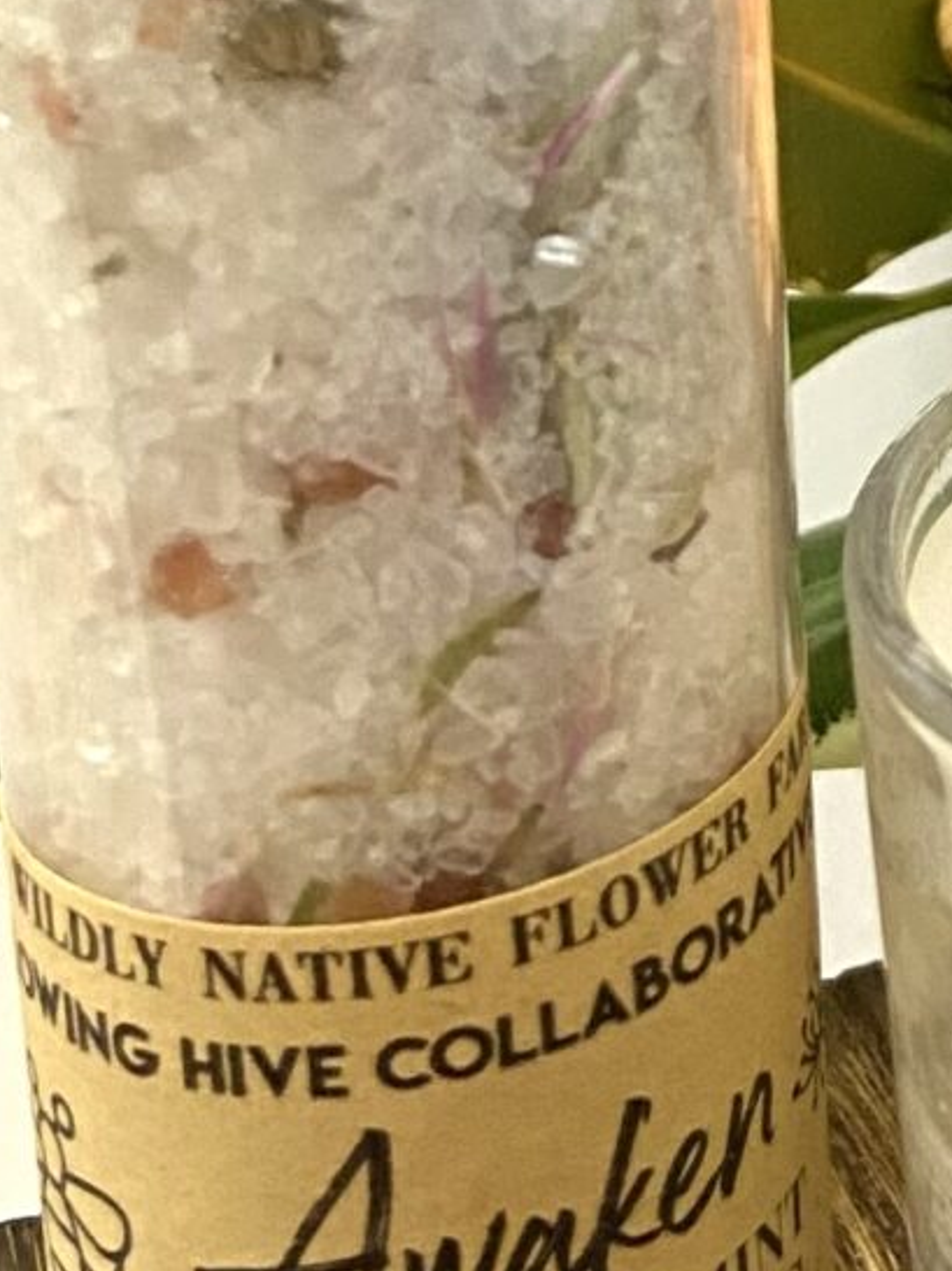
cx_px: 1639
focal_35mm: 122
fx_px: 4477
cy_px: -365
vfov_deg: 15.4
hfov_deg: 11.4
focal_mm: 4.25
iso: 160
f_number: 1.8
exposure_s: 1/60
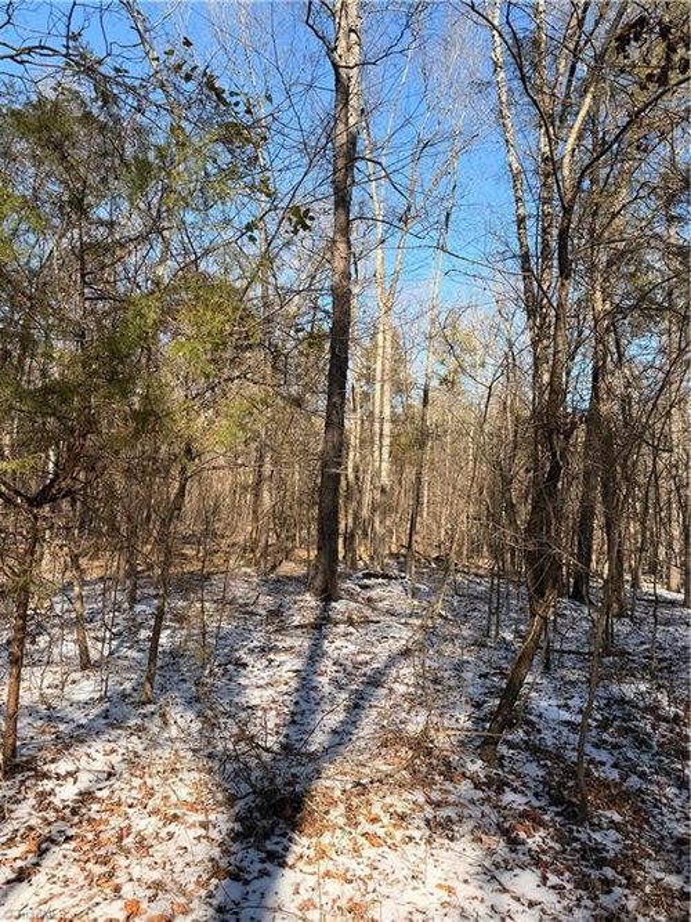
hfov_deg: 56.8
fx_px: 639
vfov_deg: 71.6
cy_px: 461
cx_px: 346
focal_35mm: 24
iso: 80
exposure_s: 1/1812
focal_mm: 6.76
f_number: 1.78
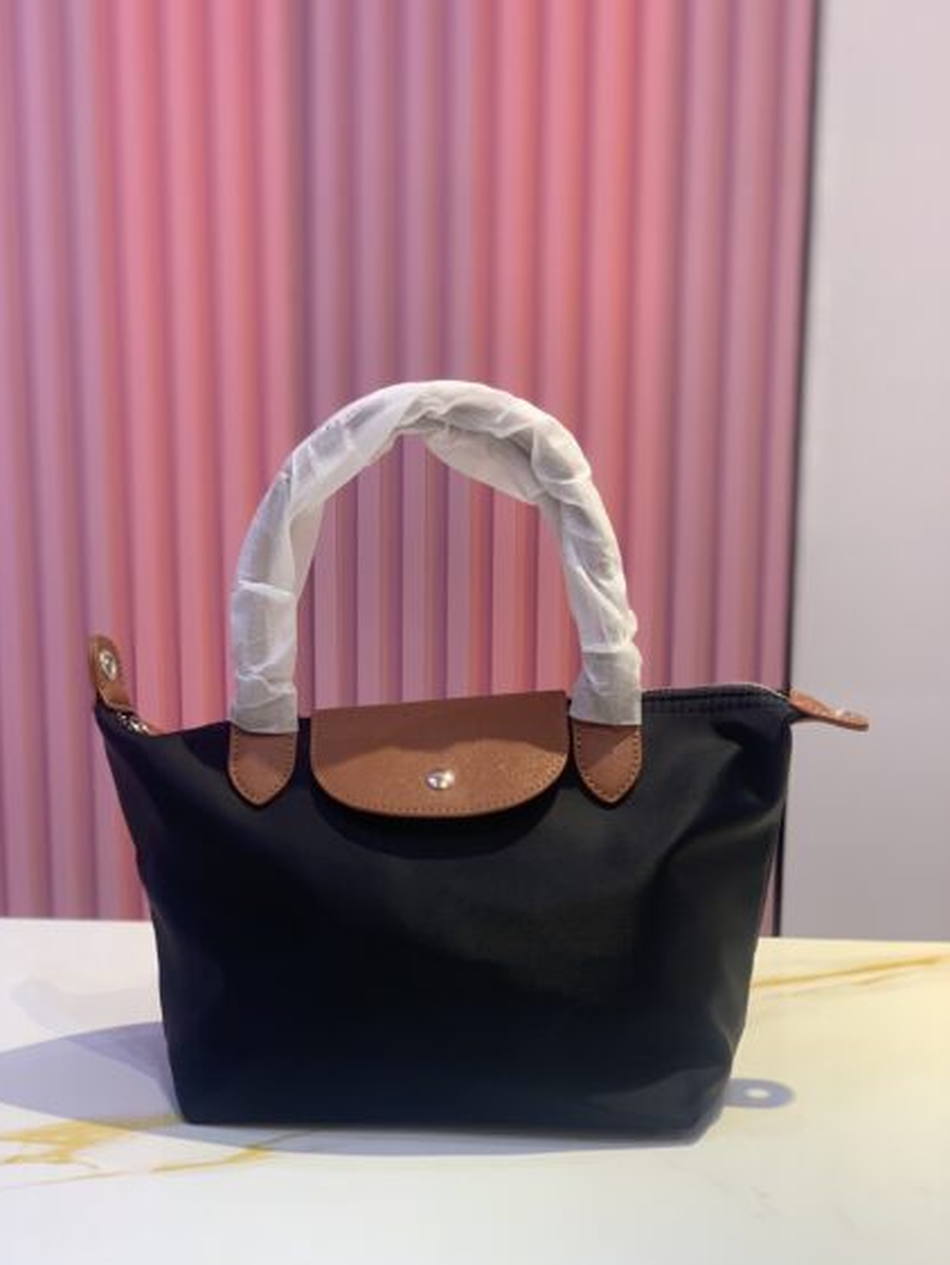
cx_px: 470
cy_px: 643
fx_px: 1938
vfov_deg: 36.2
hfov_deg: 27.5
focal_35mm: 53
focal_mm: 6
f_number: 2.4
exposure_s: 1/100
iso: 100
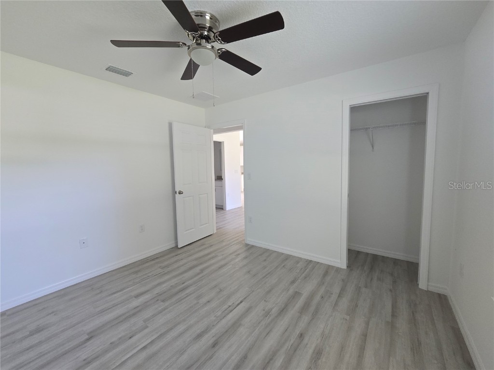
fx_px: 186
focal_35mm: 13
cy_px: 185
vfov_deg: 89.9
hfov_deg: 106.2
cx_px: 247
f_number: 2.2
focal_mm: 2.2
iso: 200
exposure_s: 1/60
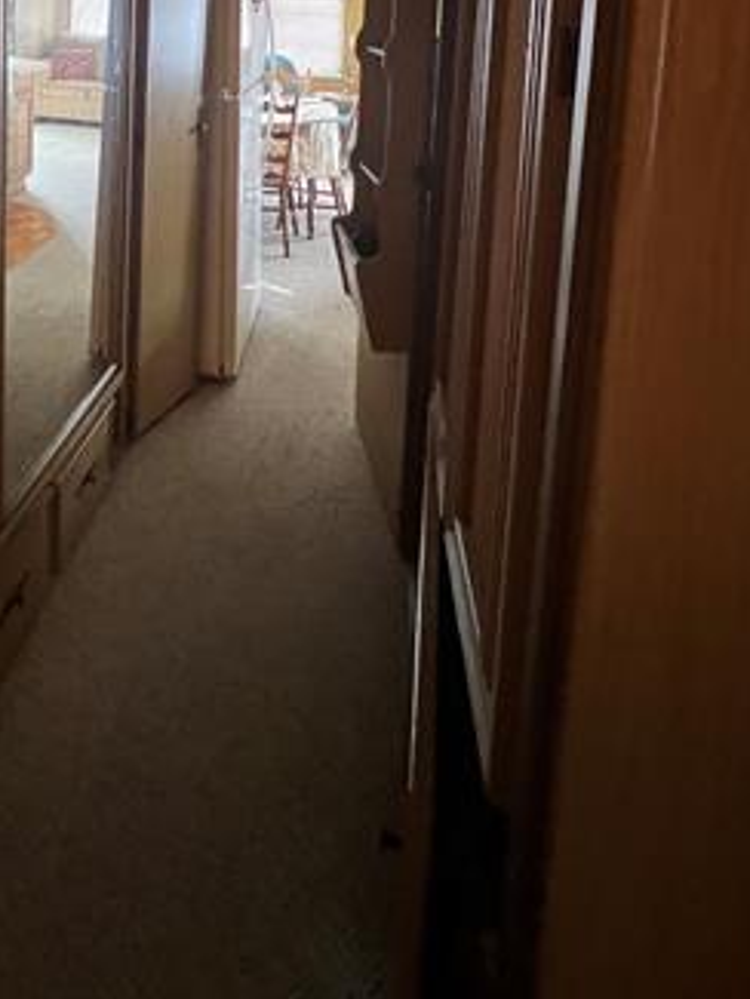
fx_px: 693
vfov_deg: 59.6
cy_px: 80
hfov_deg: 54.4
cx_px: 194
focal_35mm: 24
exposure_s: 1/60
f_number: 1.8
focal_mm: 1.57
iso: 640
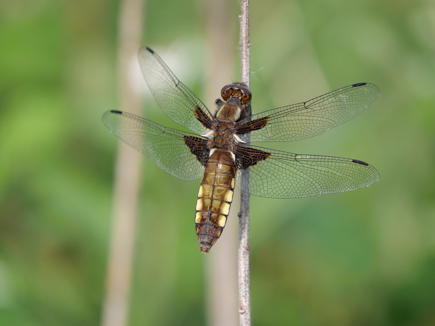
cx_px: 218
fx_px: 10053
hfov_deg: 2.5
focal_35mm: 800
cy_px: 163
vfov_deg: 1.9
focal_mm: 400
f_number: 6.3
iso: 400
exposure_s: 1/500
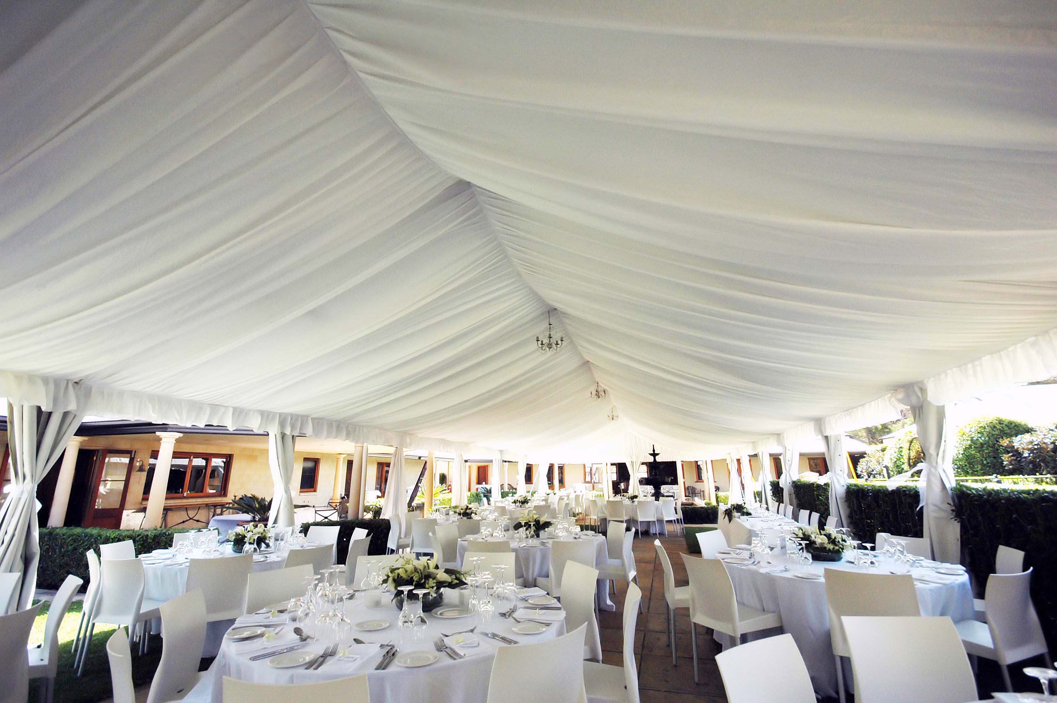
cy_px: 352
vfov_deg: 77.2
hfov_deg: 100.4
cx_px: 528
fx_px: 440
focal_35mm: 15
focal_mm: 10
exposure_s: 1/200
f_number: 8
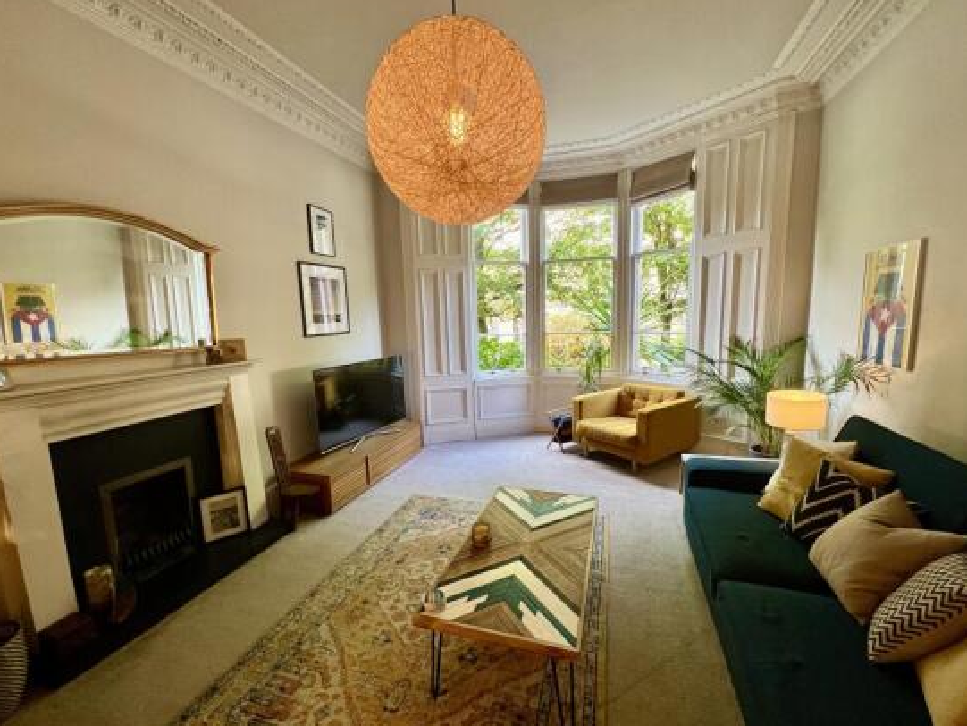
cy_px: 373
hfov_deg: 102.1
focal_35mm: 14
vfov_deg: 85.7
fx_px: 391
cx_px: 484
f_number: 1.8
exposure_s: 1/100
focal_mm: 1.57
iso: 250
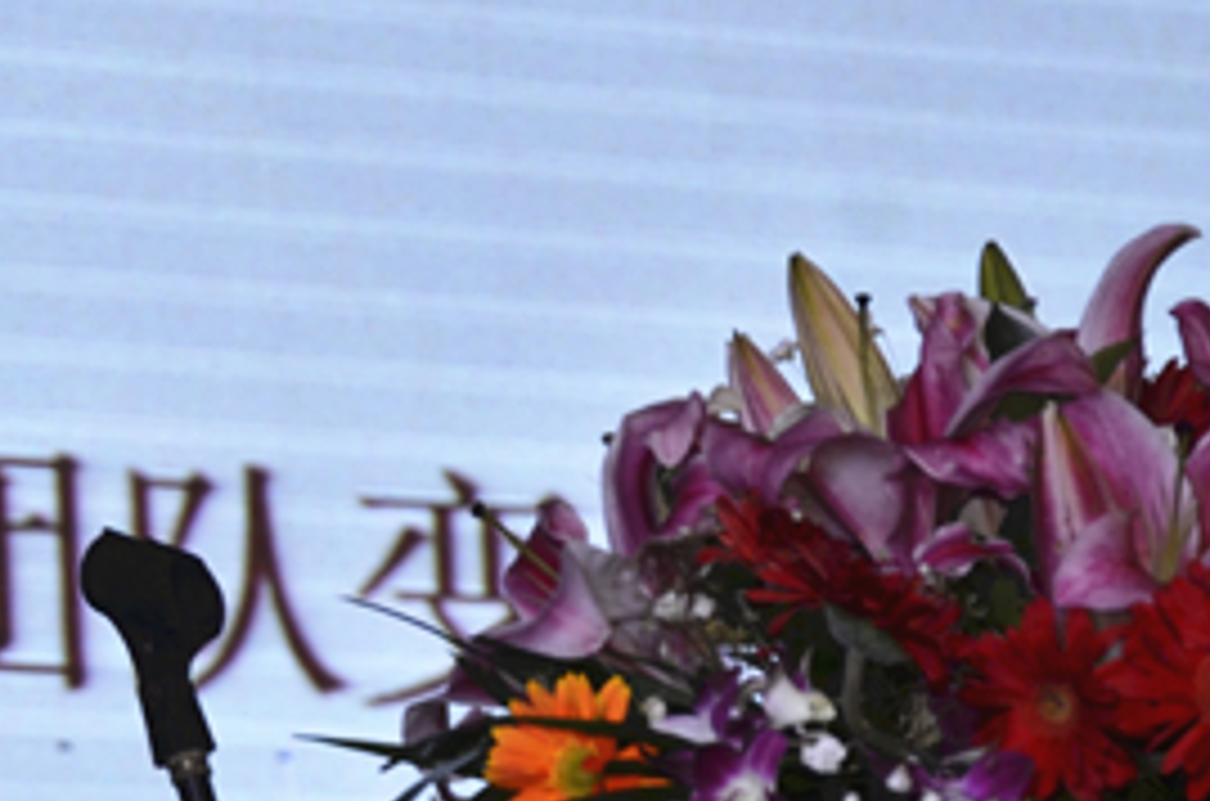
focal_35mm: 468
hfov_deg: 4.4
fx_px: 15709
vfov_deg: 2.9
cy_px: 691
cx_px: -270
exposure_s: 1/160
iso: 100
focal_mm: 105
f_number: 5.6
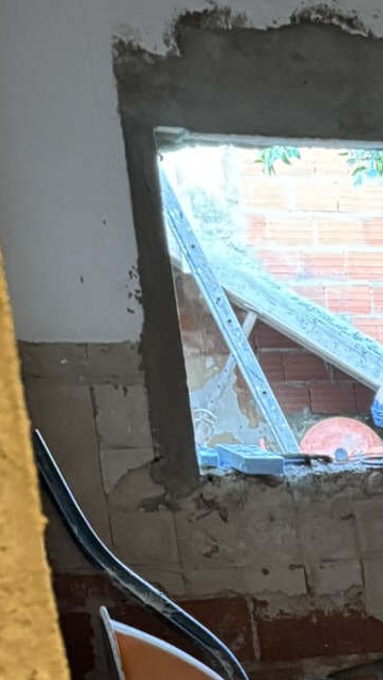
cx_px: 783
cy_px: 896
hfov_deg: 12.5
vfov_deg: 22.5
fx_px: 1514
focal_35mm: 84
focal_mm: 6.76
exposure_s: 1/33
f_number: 1.78
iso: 640
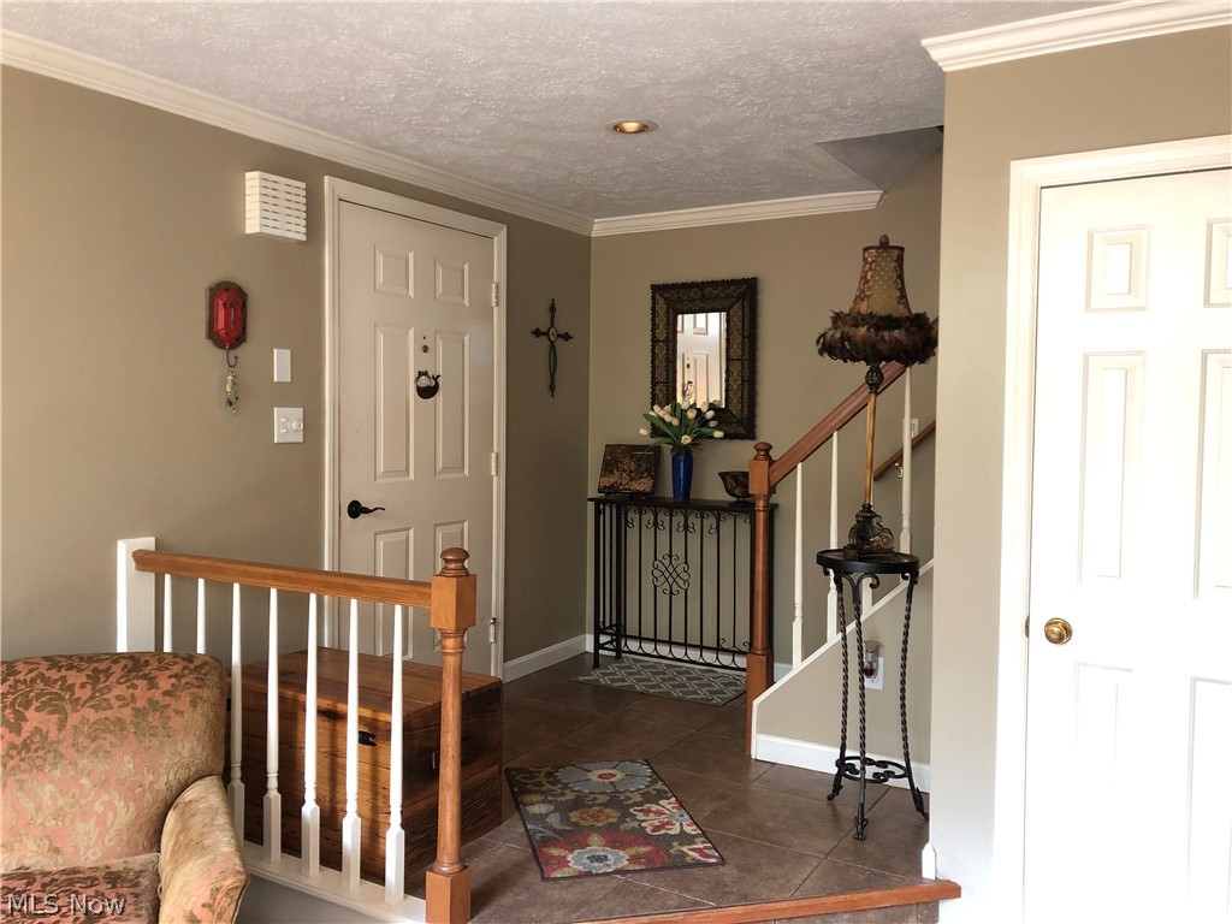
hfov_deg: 63.4
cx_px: 616
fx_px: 997
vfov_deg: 49.7
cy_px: 462
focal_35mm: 28
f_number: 1.8
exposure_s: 1/6
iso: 80
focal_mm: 4
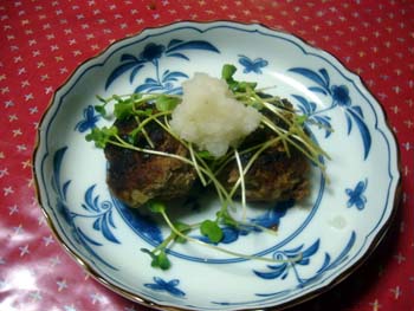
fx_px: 419
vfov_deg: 40.7
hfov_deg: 52.6
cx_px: 207
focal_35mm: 35
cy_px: 156
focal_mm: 5.8
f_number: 2.8
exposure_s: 1/8
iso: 80
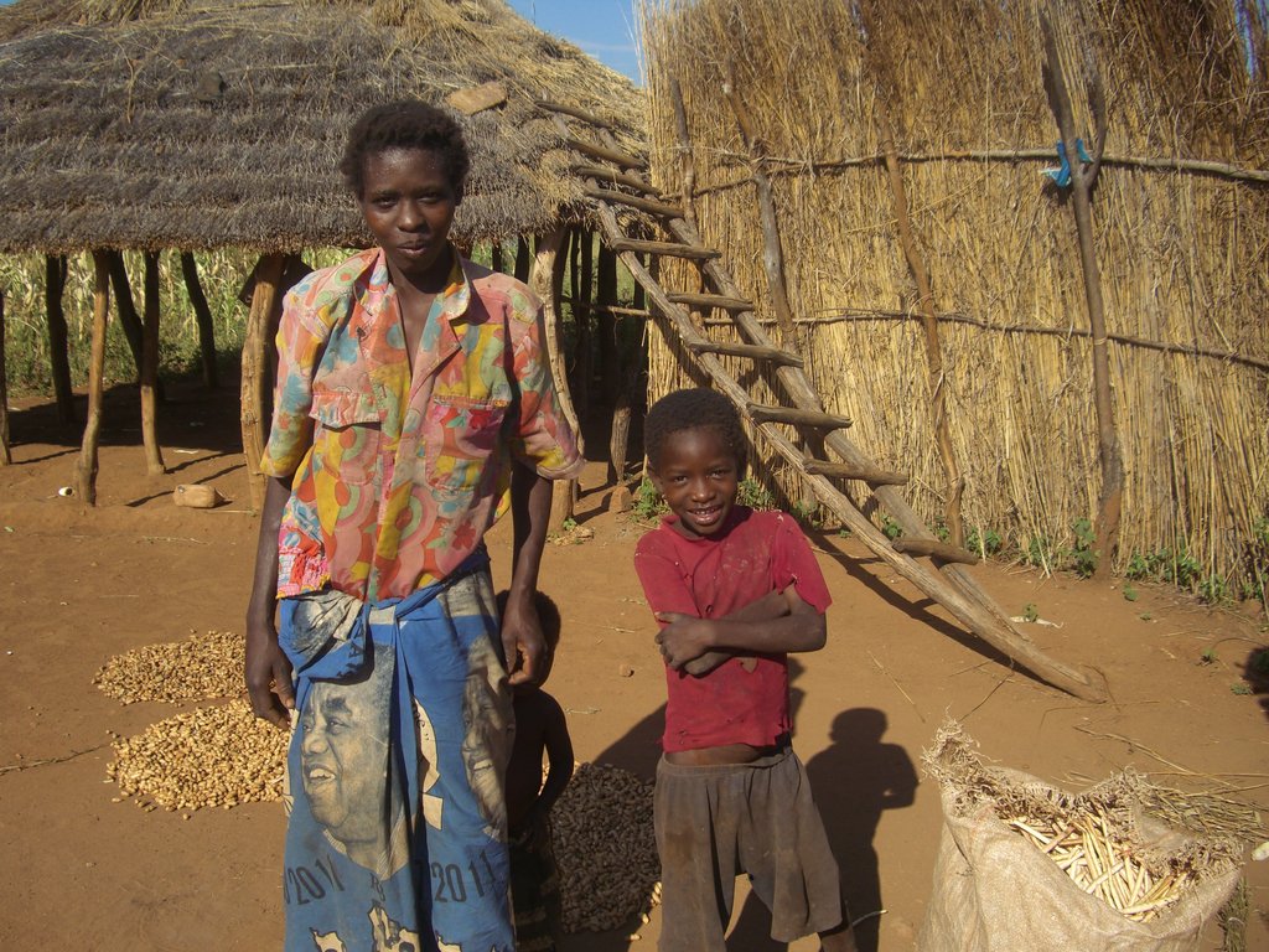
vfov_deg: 37.7
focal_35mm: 38
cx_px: 634
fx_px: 1393
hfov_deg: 49.0
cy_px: 476
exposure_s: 1/400
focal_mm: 7.9
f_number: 5.6
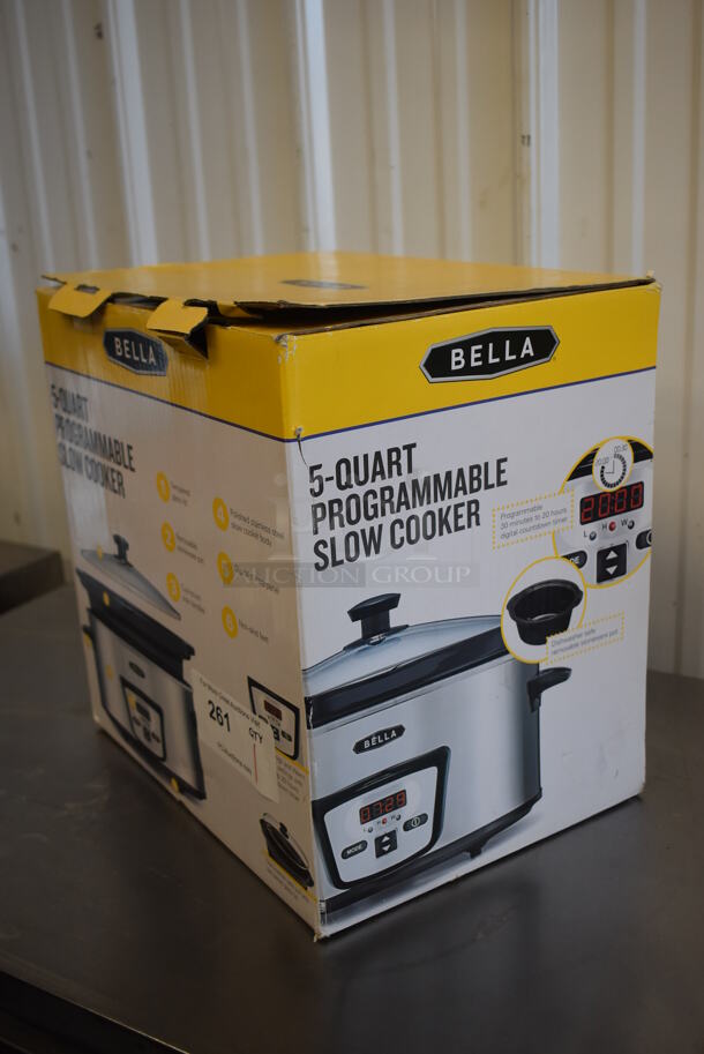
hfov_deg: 34.3
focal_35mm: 39
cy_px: 527
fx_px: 1142
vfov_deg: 49.5
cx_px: 352
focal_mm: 26
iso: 800
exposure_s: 1/200
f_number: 4
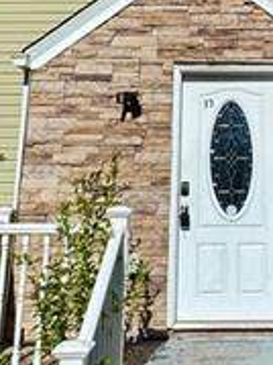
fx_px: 632
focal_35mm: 60
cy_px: 29
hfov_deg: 23.8
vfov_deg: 30.6
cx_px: 242
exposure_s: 1/3906
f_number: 2.2
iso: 32
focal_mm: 2.22
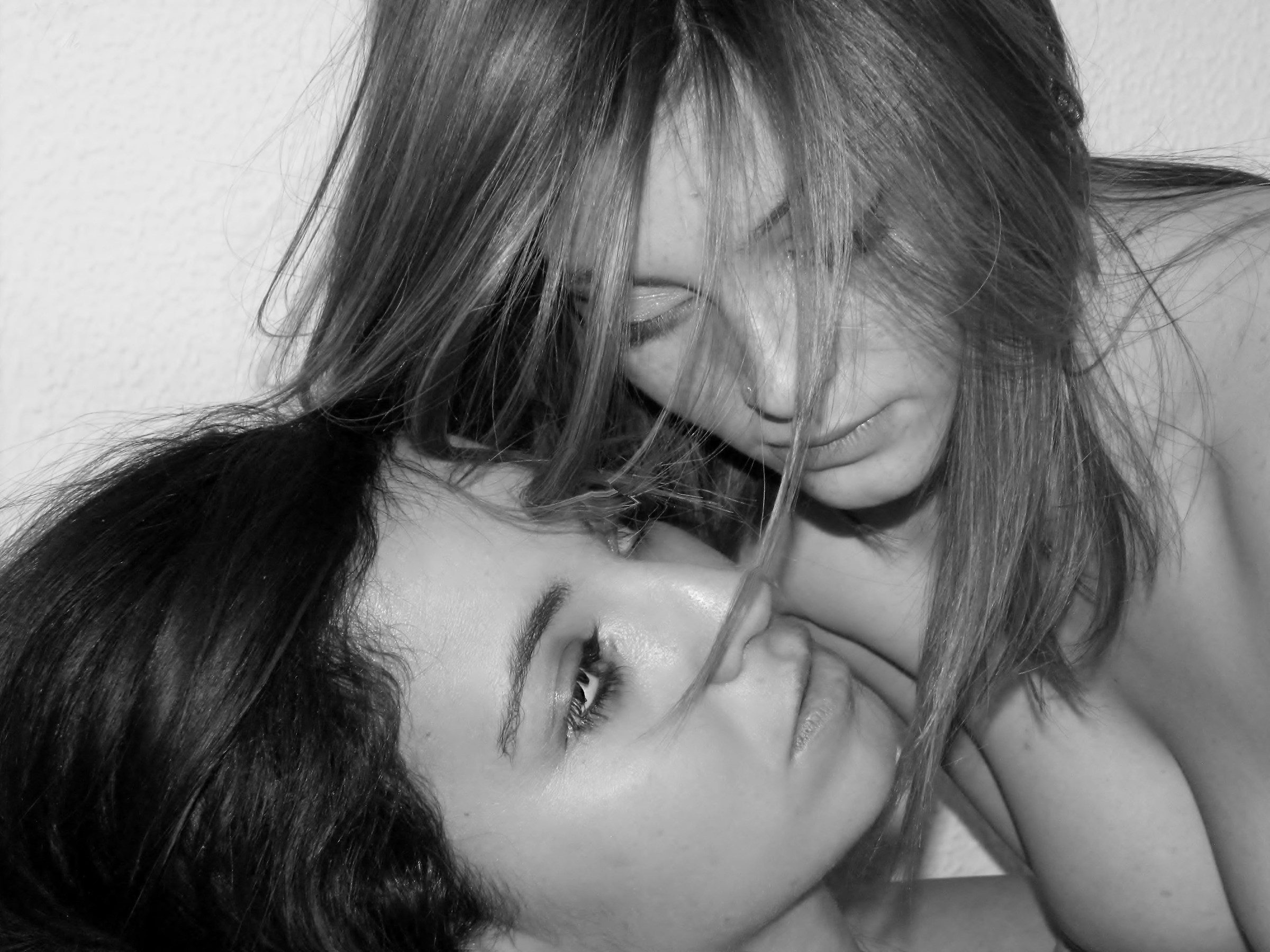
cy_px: 476
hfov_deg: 23.0
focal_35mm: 85
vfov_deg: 17.4
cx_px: 635
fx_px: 3119
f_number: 4
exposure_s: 1/30
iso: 400
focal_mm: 15.1
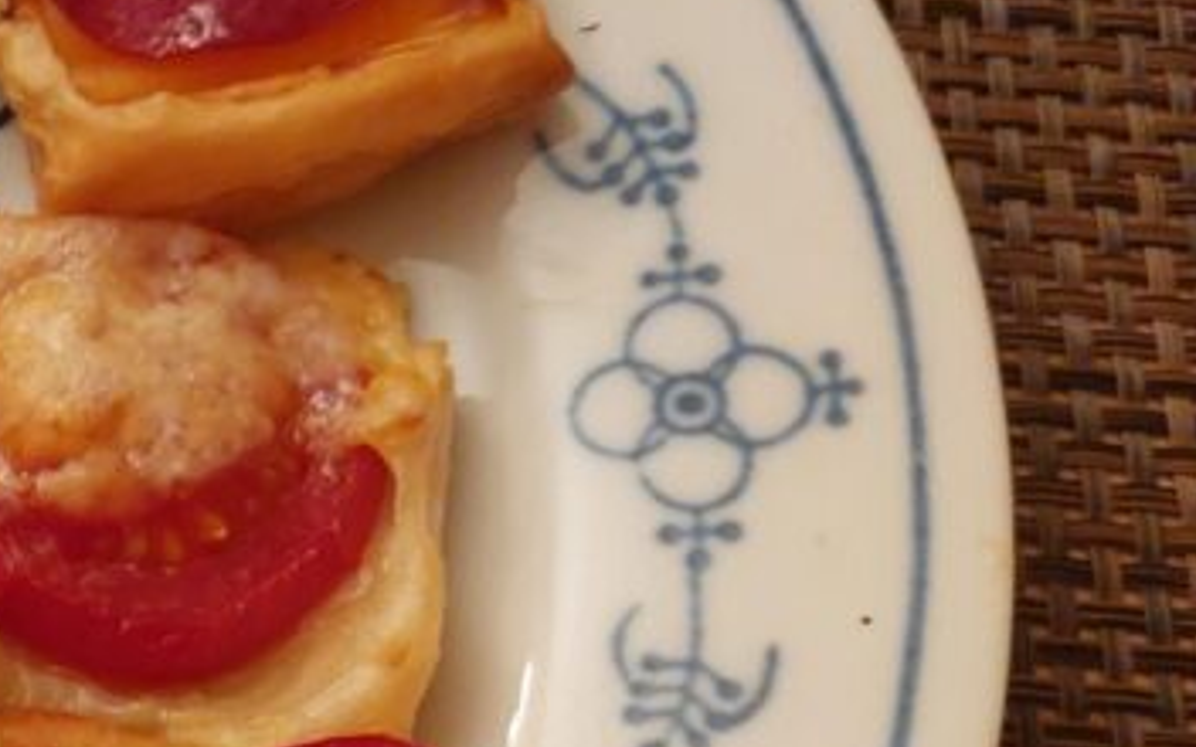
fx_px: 2510
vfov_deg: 16.9
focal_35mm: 77
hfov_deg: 23.9
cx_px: -323
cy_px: 499
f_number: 1.8
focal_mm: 5.23
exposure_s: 1/50
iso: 640
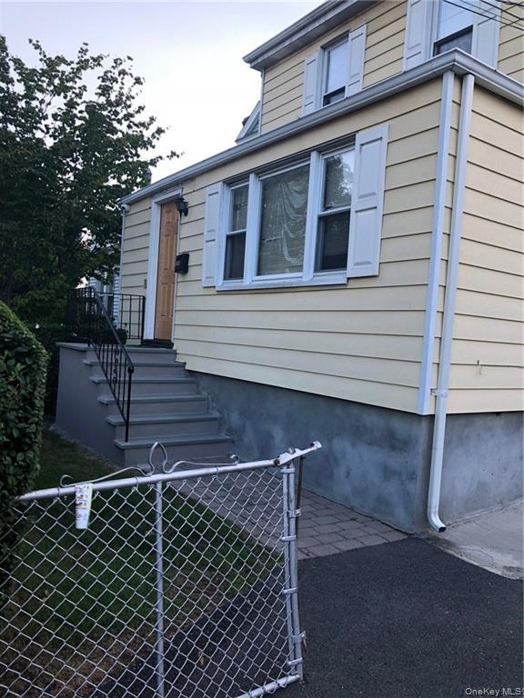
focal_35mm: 28
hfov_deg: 49.7
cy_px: 349
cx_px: 262
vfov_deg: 63.4
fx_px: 565
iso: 20
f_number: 1.8
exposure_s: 1/126
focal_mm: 3.99
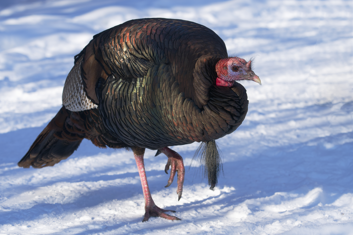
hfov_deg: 15.8
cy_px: 118
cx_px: 176
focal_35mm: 130
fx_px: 1274
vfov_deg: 10.5
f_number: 7.1
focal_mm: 130
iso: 400
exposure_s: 1/800
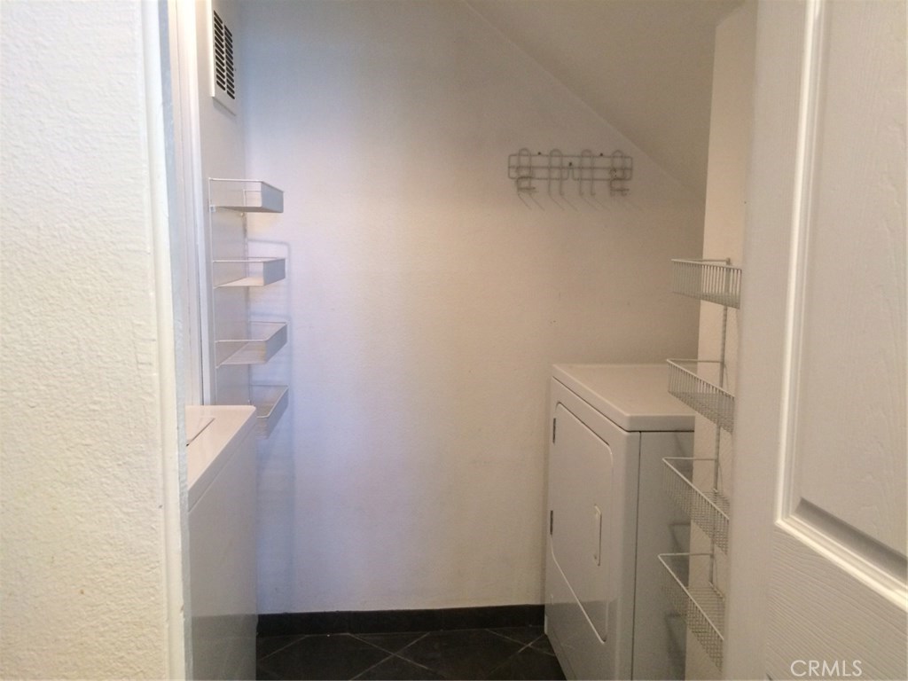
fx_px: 761
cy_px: 340
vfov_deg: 48.2
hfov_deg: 61.7
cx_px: 454
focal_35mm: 29
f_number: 2.2
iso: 125
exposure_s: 1/30
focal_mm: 4.15
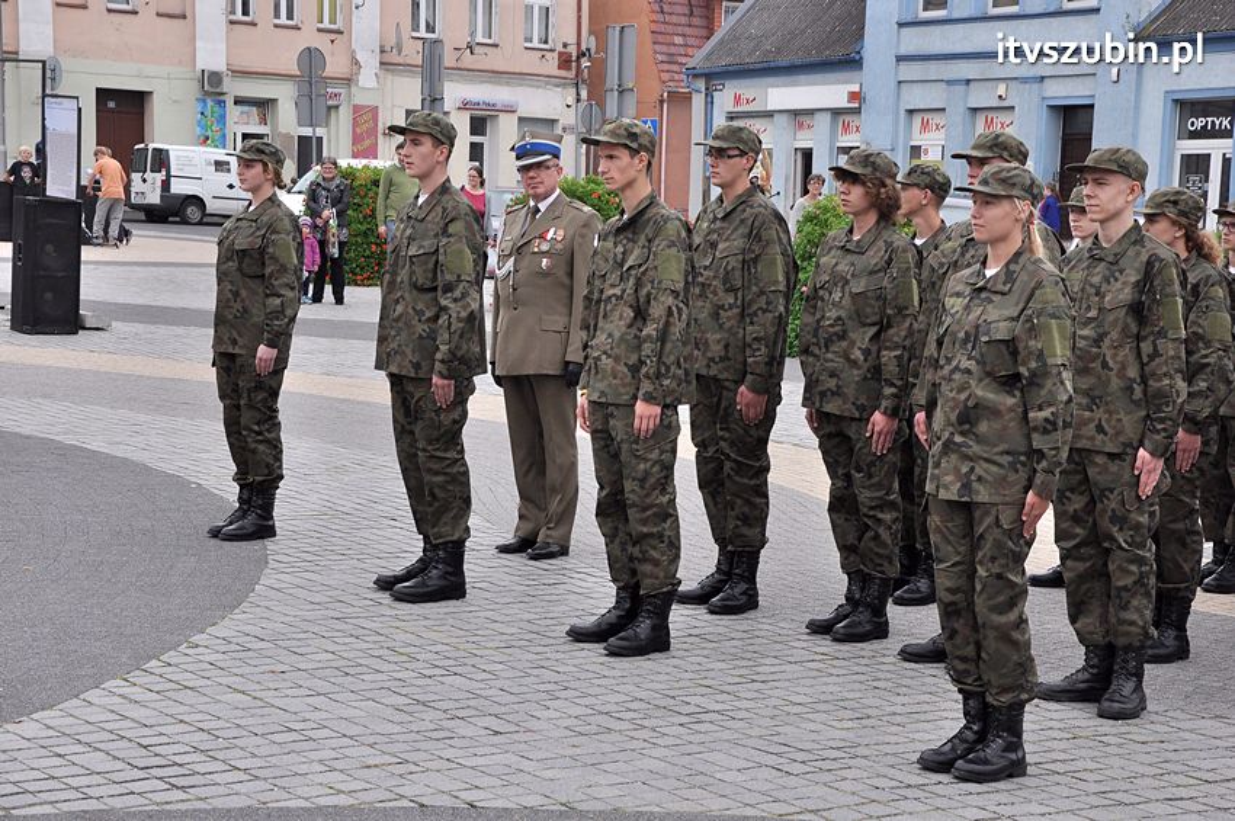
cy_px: 410
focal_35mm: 68
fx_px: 2313
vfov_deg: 20.1
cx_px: 618
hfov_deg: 29.9
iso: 500
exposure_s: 1/320
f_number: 9
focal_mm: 45
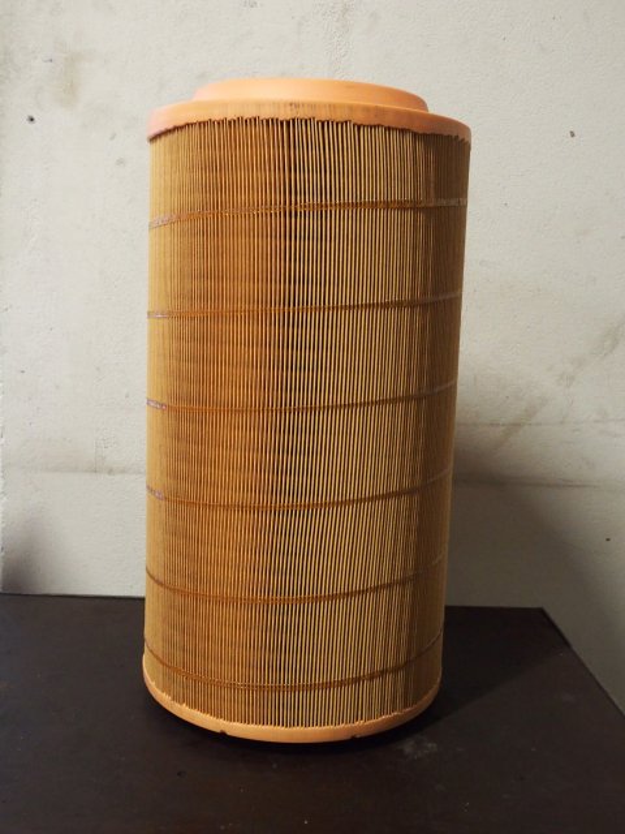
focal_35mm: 38
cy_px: 417
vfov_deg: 49.0
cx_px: 312
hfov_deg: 37.7
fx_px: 915
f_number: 2.8
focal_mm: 8.1
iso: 800
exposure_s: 1/25
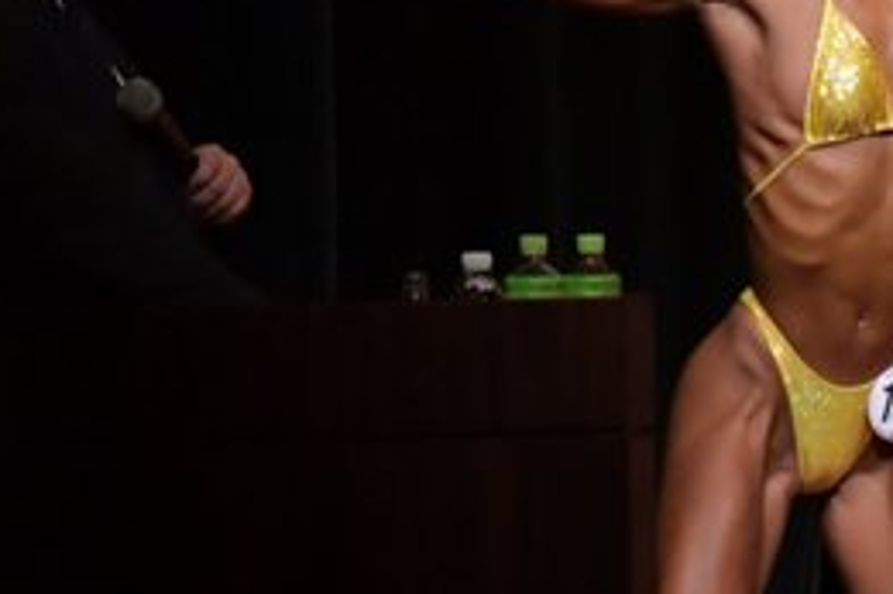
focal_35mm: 805
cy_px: 422
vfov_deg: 1.7
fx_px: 19955
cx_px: 1200
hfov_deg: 2.6
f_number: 5.6
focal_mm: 180
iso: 5000
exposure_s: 1/400
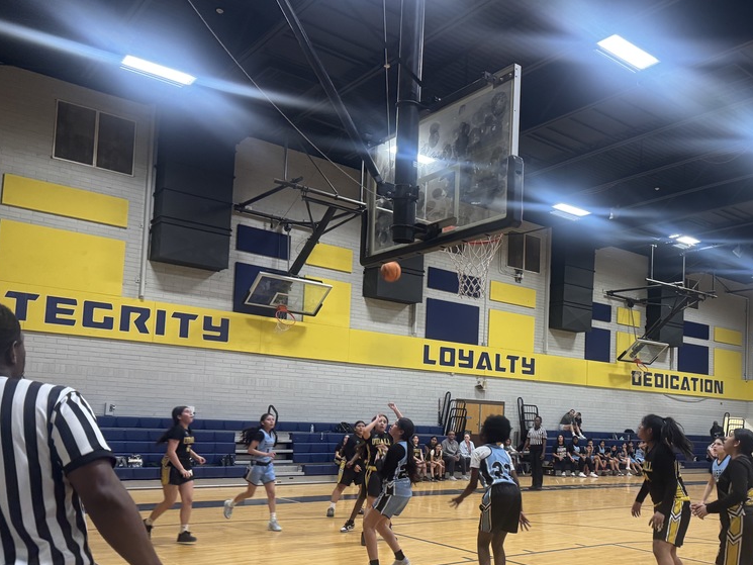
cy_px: 372
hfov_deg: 54.4
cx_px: 491
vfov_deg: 42.4
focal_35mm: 33
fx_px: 718
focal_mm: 6.76
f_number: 1.78
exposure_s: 1/60
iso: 320
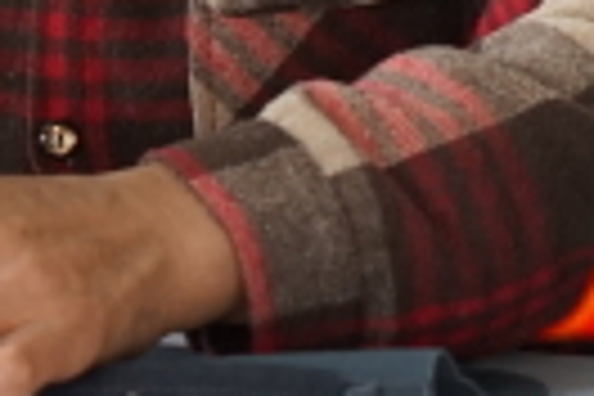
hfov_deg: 5.6
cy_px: -695
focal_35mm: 365
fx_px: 6022
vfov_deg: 3.7
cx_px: 423
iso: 1000
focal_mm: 60
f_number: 4
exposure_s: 1/160
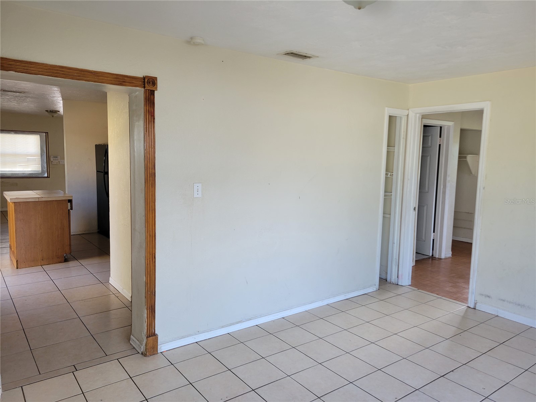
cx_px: 268
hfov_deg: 67.3
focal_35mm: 26
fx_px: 403
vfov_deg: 53.1
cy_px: 201
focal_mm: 5.4
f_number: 1.8
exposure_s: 1/120
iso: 125
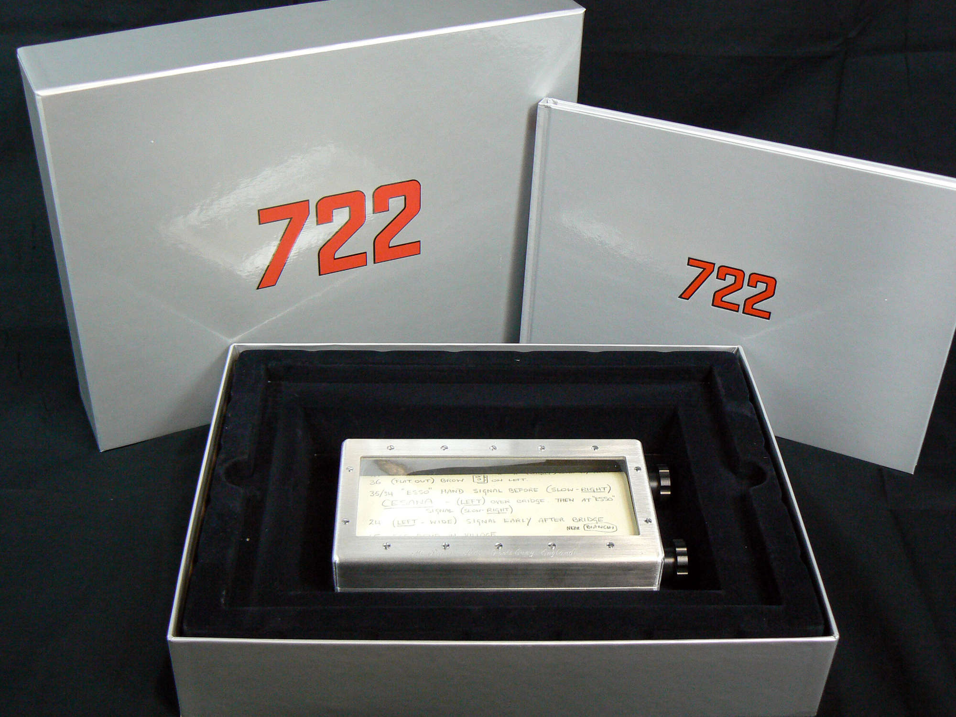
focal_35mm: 46
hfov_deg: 41.2
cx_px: 478
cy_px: 358
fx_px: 1270
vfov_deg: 31.5
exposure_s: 1/20
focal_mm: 7.7
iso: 200
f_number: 2.8
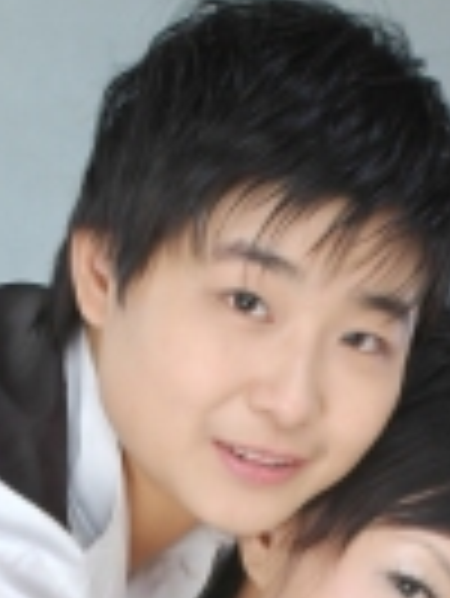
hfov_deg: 5.9
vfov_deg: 7.7
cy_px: 926
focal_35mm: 252
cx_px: 387
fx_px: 4361
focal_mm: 52
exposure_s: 1/160
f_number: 10
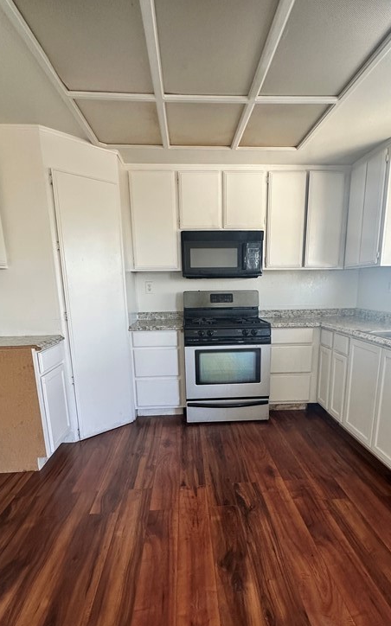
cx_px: 211
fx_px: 358
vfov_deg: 81.4
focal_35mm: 21
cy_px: 372
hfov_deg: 57.2
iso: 250
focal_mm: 2.22
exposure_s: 1/99
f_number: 2.2
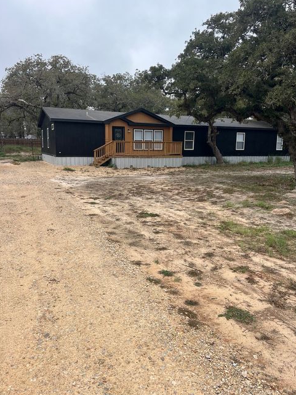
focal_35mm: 27
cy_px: 200
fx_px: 308
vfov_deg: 65.3
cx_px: 151
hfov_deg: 51.3
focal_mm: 5.7
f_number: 1.5
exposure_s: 1/1079
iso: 50
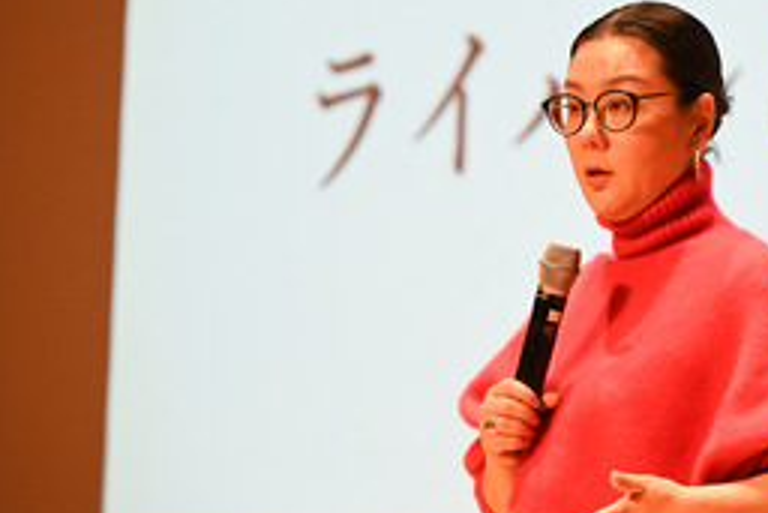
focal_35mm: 313
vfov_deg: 4.4
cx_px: 498
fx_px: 6681
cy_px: 232
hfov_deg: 6.6
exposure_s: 1/60
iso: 4000
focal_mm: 200
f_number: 6.3
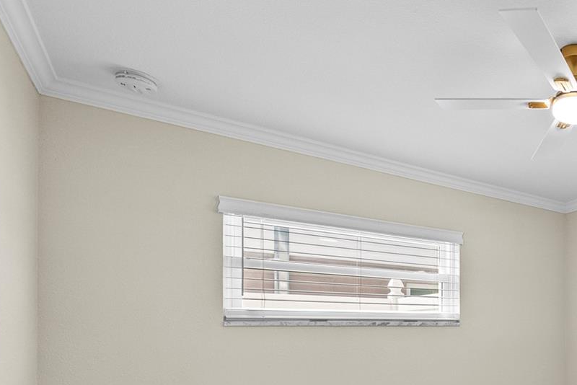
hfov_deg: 53.0
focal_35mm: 28
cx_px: 566
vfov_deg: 43.6
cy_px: 322
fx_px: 449
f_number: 8
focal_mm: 14
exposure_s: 1/40
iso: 640
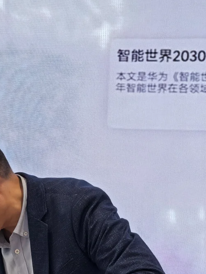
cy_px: 274
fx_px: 1261
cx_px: -14
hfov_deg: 9.3
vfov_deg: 12.3
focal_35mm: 159
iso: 50
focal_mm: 8.5
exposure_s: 1/100
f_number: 2
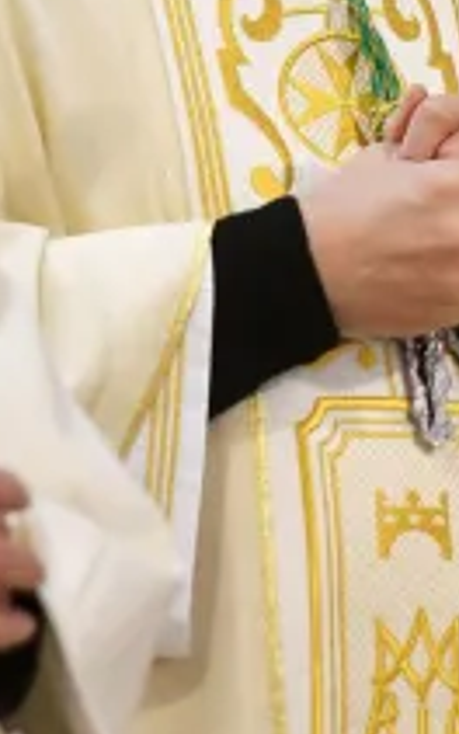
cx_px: 369
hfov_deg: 1.8
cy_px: 3
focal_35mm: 734
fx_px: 14681
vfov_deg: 2.9
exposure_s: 1/250
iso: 1600
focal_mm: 200
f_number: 4
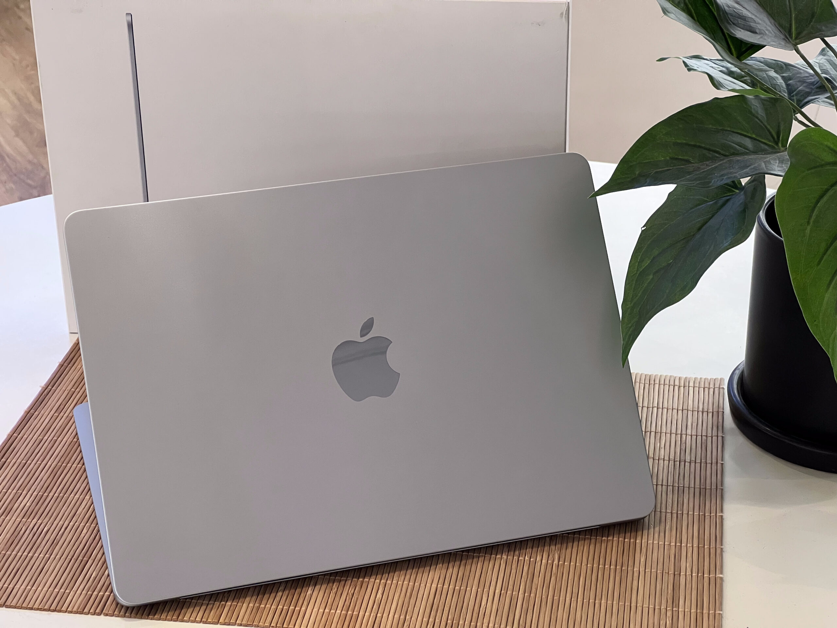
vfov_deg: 19.1
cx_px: 418
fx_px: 1862
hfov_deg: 25.3
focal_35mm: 77
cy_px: 314
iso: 250
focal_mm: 9
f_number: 2.8
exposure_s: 1/60
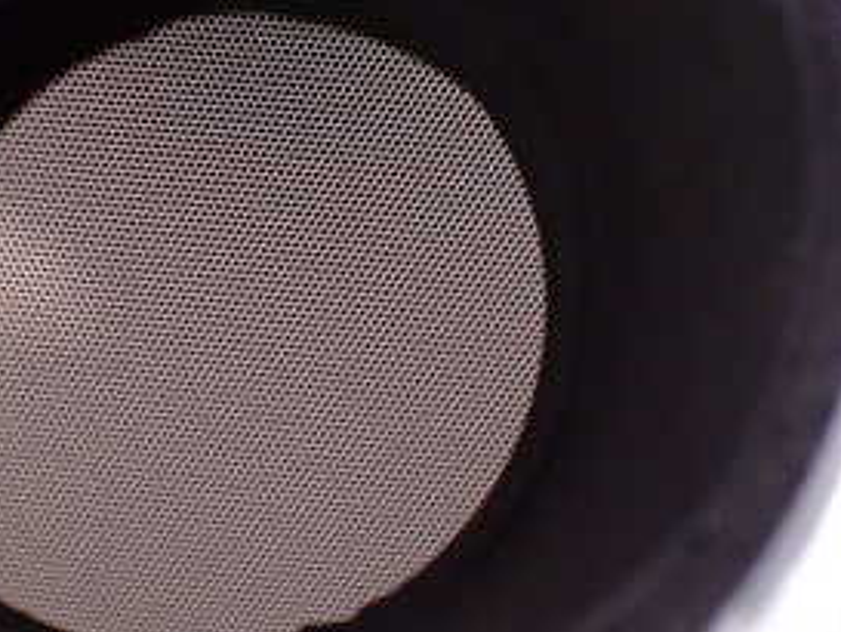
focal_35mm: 66
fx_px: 1604
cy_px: 216
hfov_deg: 28.9
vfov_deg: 22.2
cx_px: 203
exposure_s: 1/125
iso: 640
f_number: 2.3
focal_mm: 5.4
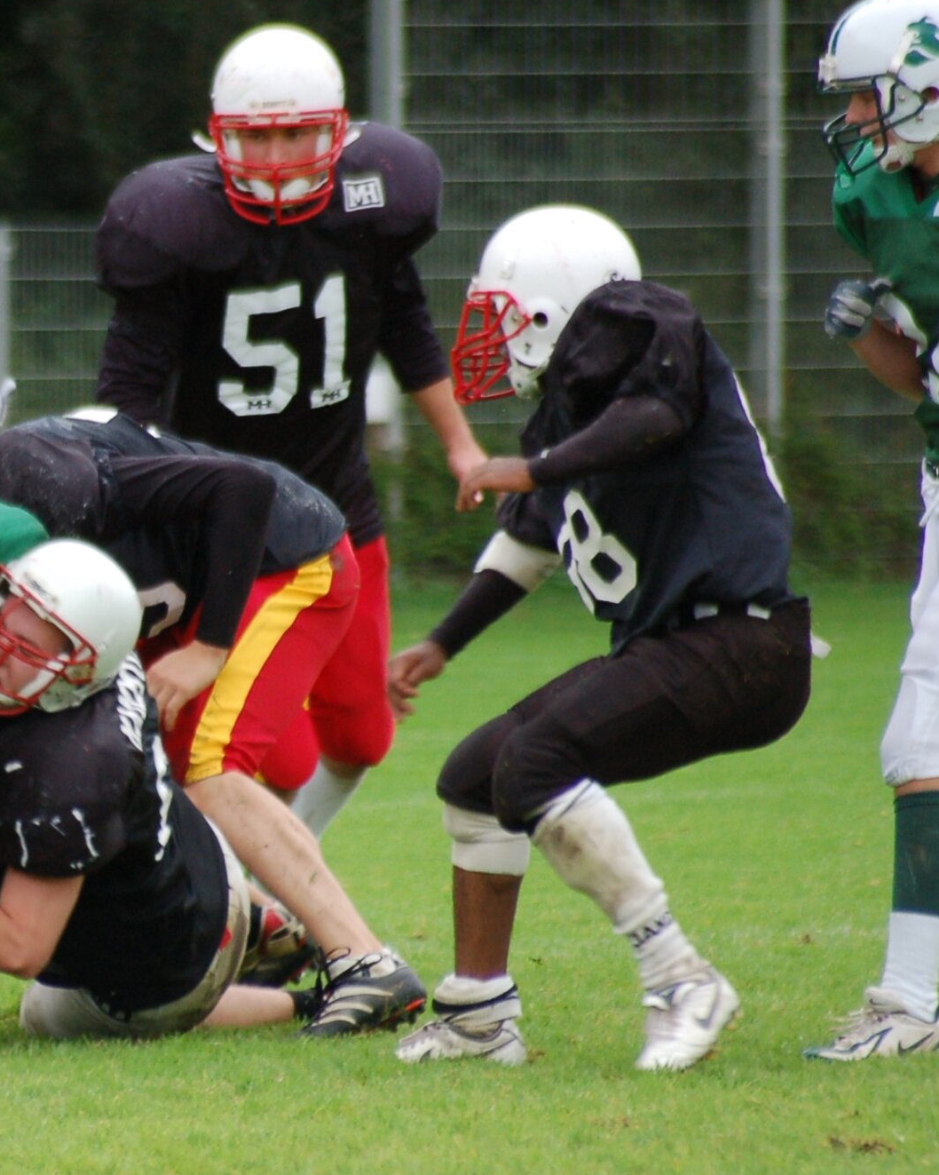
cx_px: -20
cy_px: 596
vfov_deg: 2.8
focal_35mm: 701
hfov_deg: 2.2
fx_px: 24357
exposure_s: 1/400
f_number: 5.6
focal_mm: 300
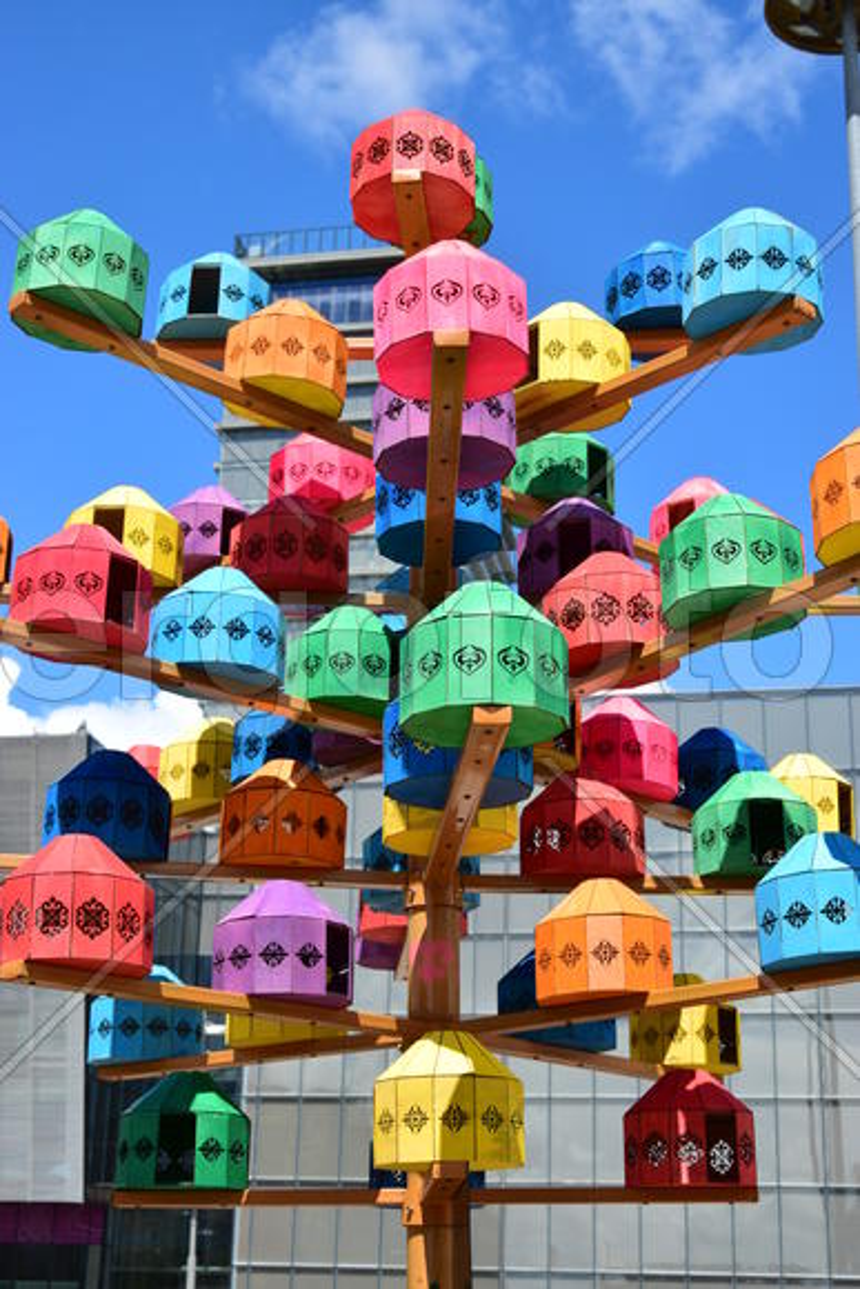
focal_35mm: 52
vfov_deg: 37.8
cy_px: 644
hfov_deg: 25.8
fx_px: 1880
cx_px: 430
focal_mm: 35
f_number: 9
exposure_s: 1/160
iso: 100
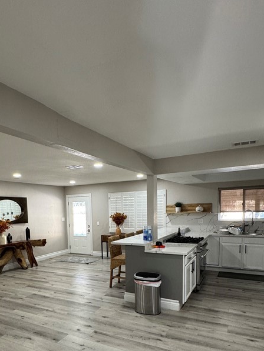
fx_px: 244
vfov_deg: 69.7
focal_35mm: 24
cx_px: 109
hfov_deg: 56.5
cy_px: 232
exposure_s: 1/60
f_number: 2.2
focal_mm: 2.22
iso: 160
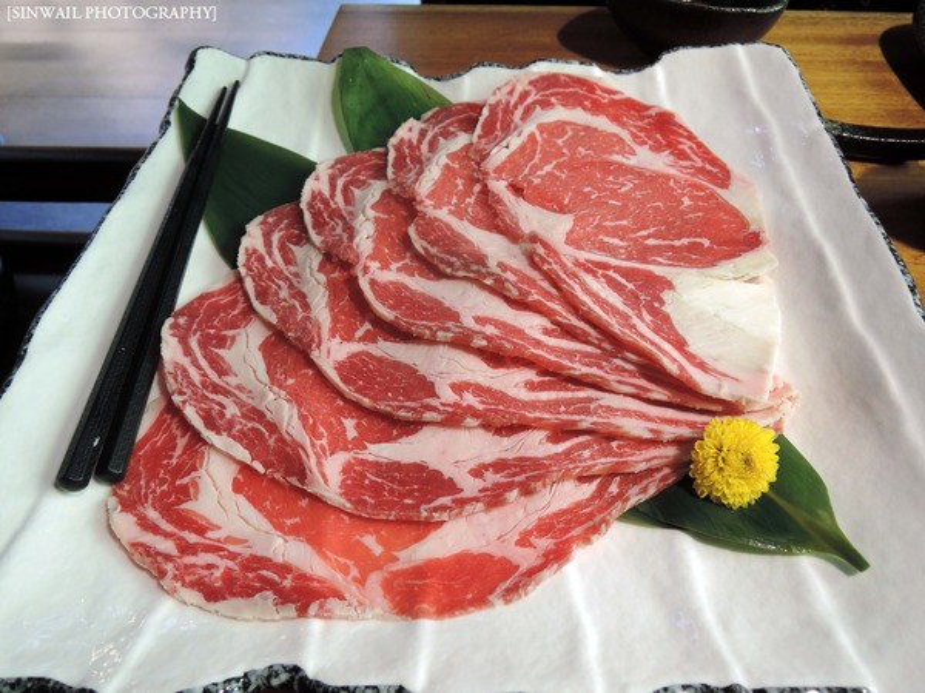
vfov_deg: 56.8
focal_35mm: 24
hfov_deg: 71.6
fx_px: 641
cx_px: 462
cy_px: 346
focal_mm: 5.1
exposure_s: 1/25
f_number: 2.8
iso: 400
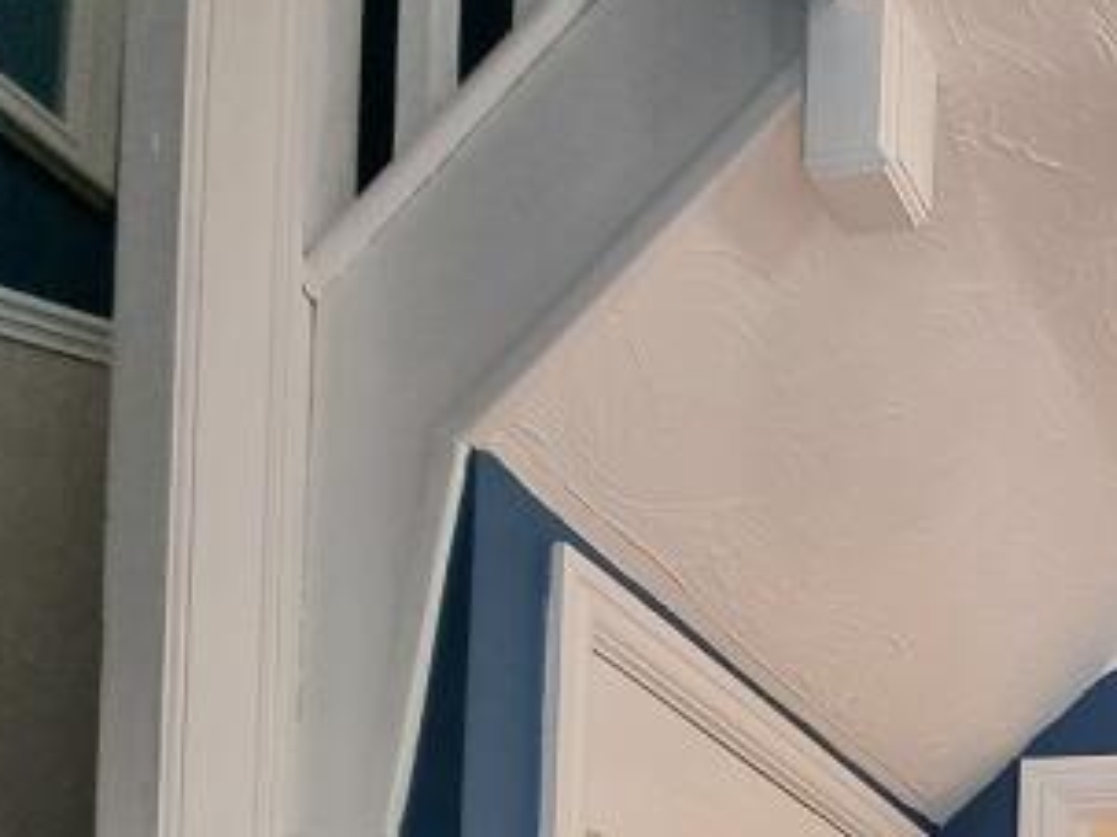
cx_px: 1272
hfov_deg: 35.6
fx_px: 1419
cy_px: 1313
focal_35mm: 44
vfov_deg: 24.2
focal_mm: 2.2
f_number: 2.2
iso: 160
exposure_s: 1/50
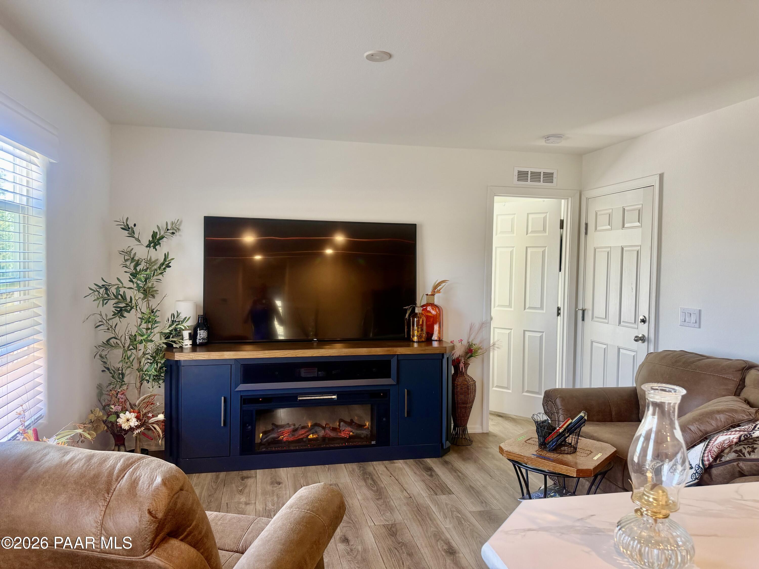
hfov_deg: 71.6
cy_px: 284
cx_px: 380
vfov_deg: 56.8
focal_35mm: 24
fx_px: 526
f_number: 1.78
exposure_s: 1/60
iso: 125
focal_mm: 6.76
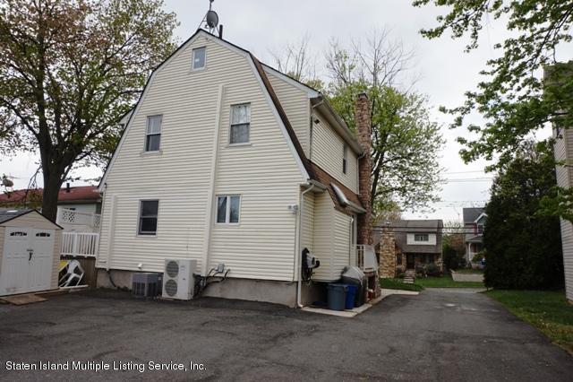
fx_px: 382
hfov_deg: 73.8
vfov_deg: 53.1
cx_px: 286
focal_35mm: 24
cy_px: 191
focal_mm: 16
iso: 100
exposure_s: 1/125
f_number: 11
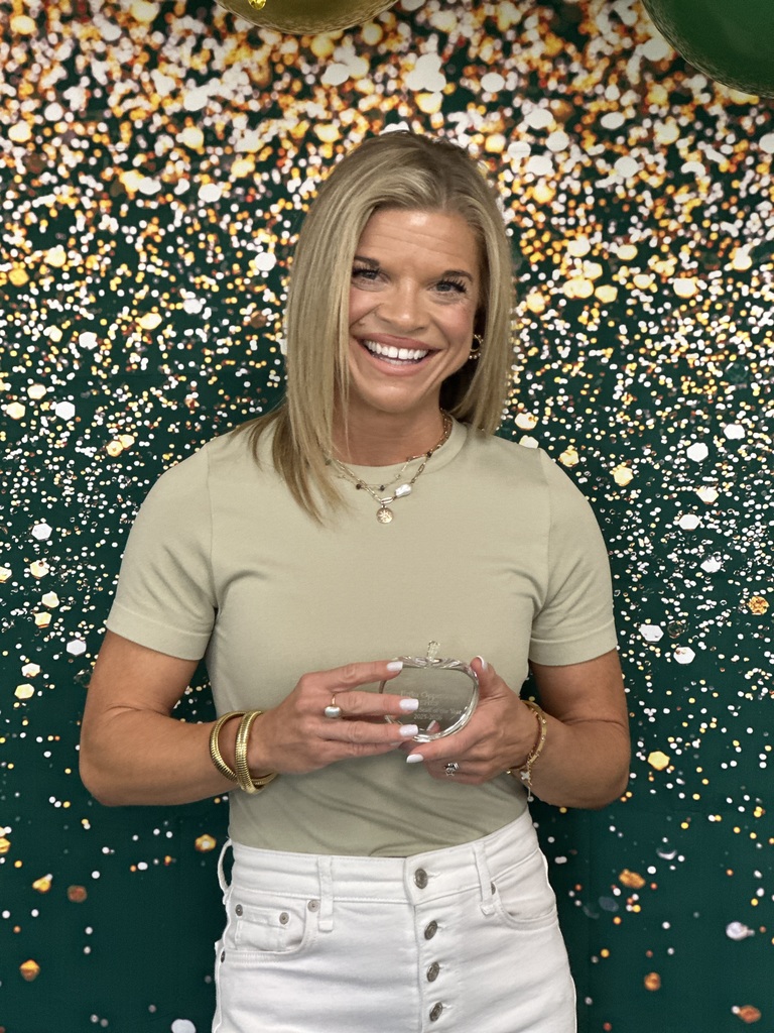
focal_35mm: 77
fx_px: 2296
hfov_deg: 19.1
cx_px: 387
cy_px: 516
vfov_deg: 25.3
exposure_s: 1/40
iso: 320
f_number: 2.8
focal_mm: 9
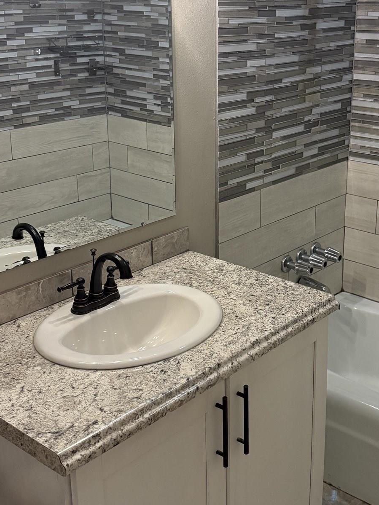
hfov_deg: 29.0
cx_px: 247
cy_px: 196
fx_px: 730
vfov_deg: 38.0
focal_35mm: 50
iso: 250
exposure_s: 1/60
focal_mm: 5.96
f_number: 1.6
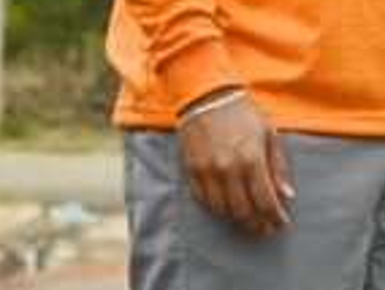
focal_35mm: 659
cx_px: 808
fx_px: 7342
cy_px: -234
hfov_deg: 3.0
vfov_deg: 2.3
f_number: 13
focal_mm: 140
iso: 400
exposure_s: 1/200
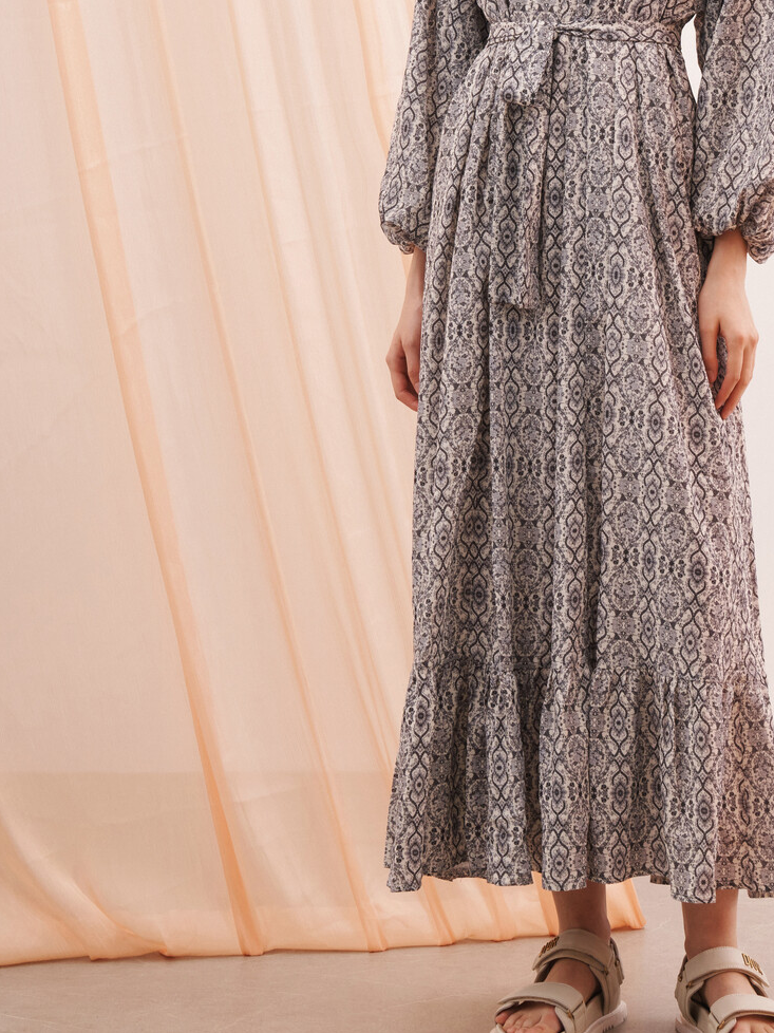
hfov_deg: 13.6
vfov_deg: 18.1
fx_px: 3221
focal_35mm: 108
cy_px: 265
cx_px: 623
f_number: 11
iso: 400
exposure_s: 1/160
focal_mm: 61
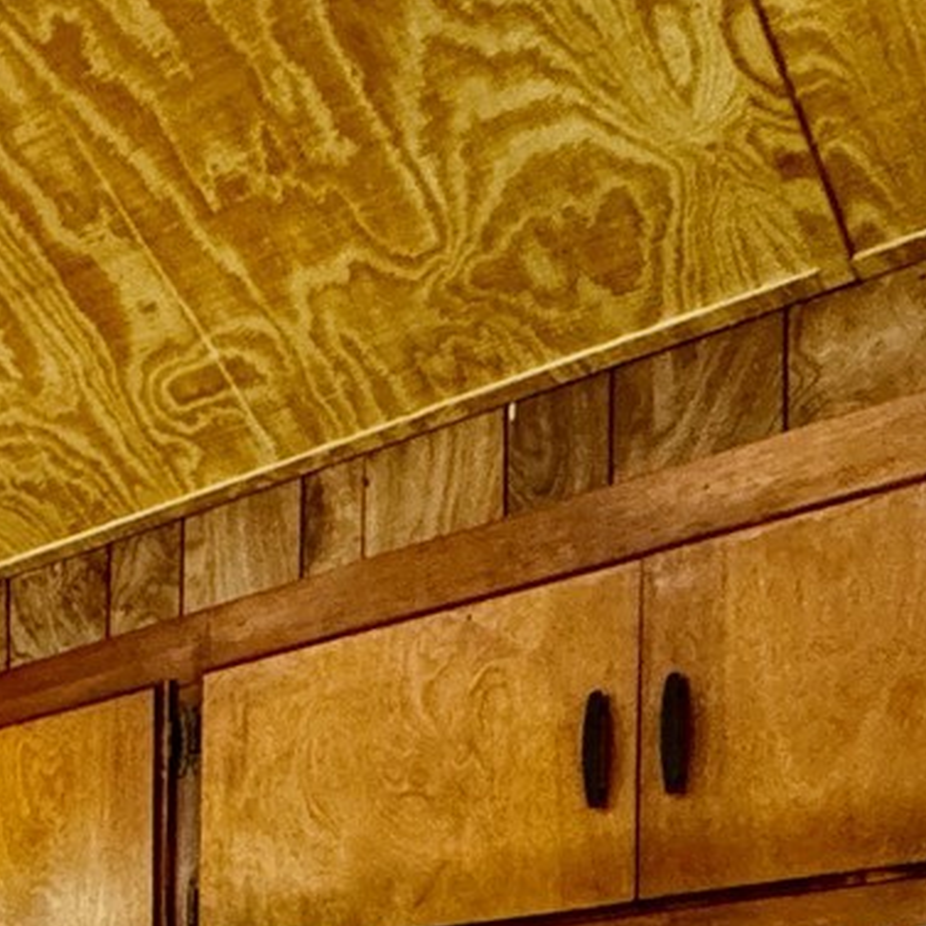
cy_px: 1270
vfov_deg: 23.4
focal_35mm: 63
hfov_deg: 20.4
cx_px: -685
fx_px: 1907
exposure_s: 1/60
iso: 640
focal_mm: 2.22
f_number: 2.2
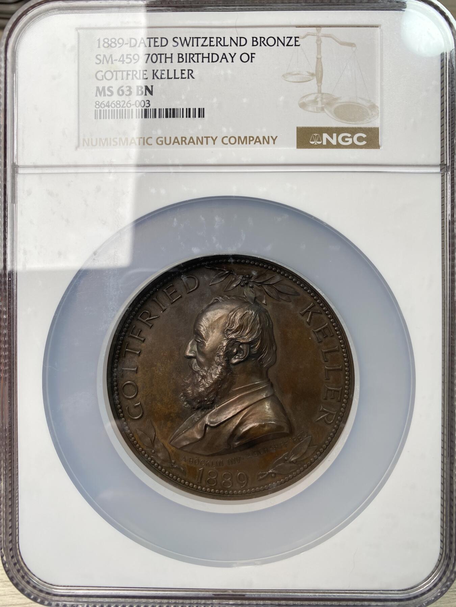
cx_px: 228
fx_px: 439
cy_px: 304
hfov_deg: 54.9
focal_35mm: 25
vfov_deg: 69.4
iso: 32
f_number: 1.8
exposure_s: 1/173
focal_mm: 4.25
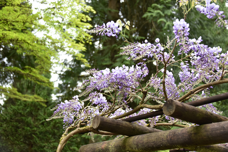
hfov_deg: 38.2
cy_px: 76
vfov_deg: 26.0
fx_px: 329
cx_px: 114
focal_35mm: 52
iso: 560
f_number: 4.5
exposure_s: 1/100
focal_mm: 52
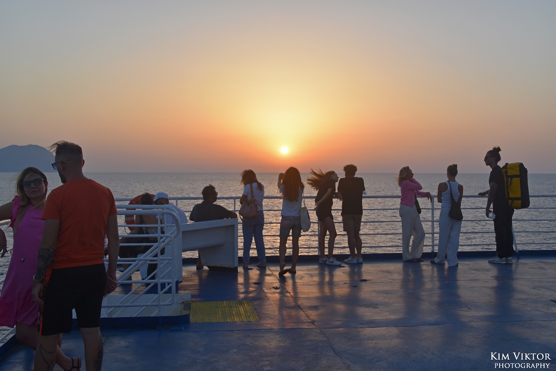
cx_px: 278
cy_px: 186
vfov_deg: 35.5
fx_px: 579
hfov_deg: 51.3
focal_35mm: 38
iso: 200
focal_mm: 25
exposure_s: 1/250
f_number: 8
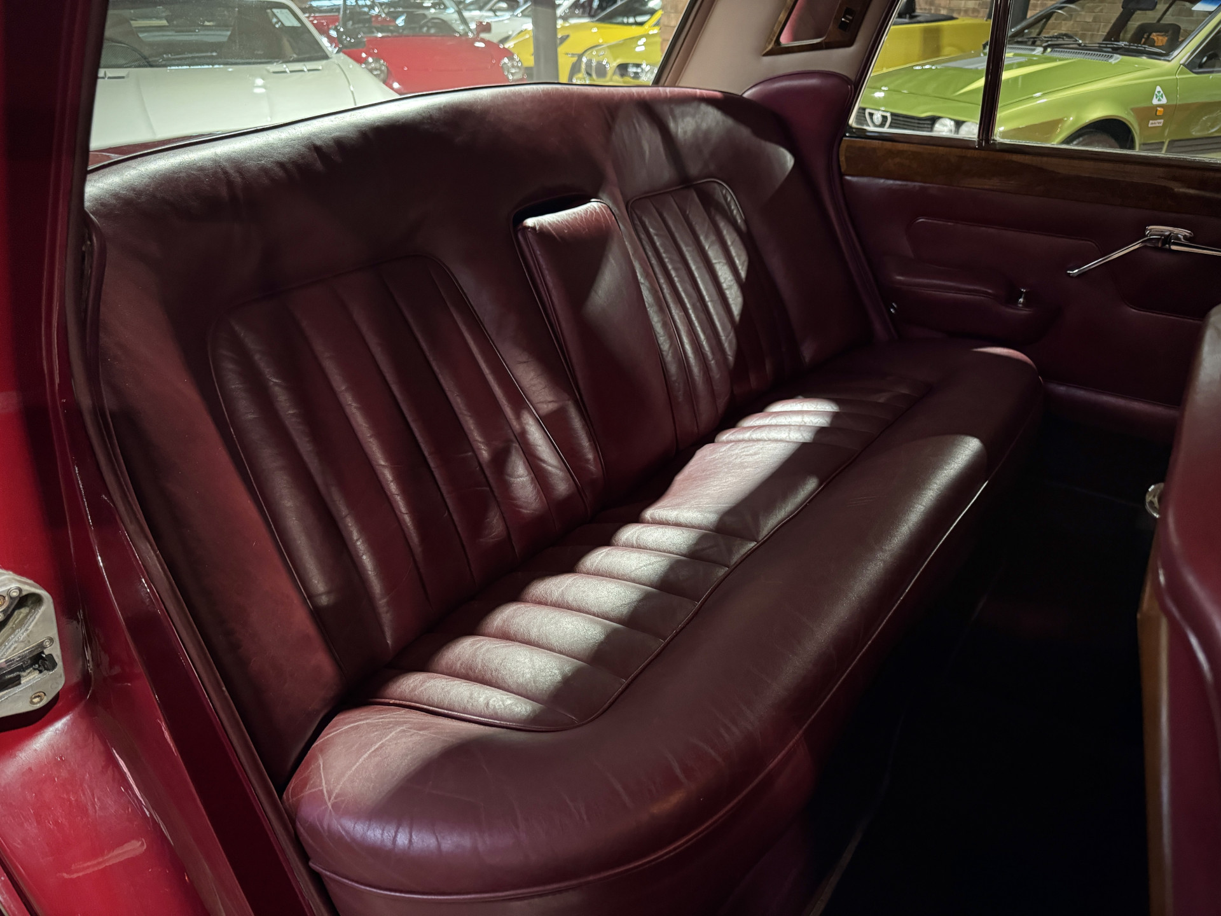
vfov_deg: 56.8
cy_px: 458
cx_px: 610
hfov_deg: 71.6
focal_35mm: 24
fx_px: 847
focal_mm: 6.76
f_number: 1.78
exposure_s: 1/25
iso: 800
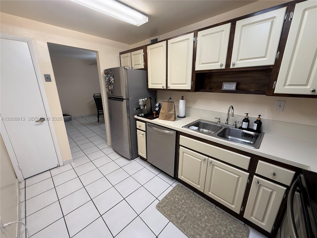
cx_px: 158
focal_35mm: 14
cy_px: 119
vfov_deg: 85.7
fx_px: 128
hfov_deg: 102.1
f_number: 2.2
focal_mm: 2.22
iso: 200
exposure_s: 1/120
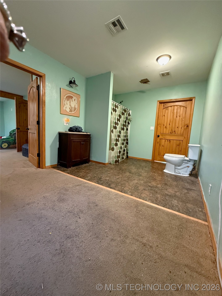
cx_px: 111
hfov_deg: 85.7
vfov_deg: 102.1
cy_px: 148
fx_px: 120
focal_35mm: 14
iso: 800
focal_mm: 2.22
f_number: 2.2
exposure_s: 1/60
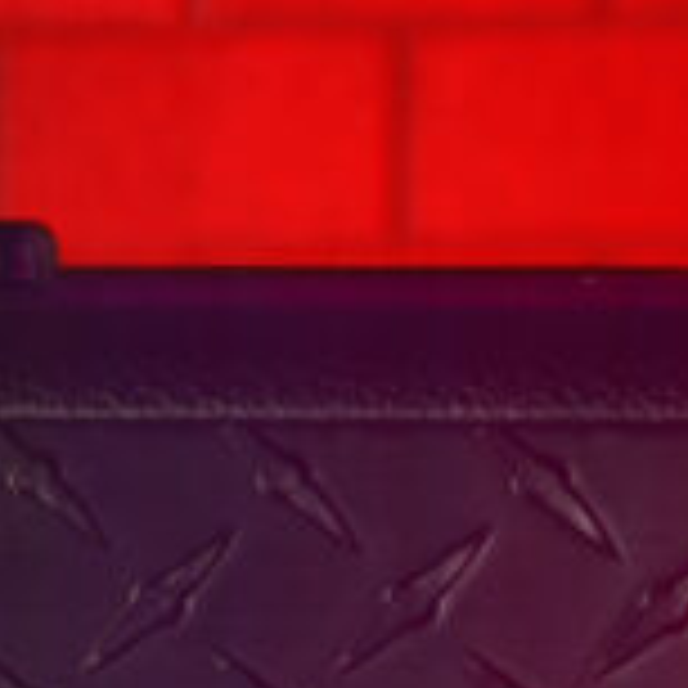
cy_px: 1023
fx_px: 8680
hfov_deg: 4.4
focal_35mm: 386
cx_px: -1228
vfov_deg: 4.5
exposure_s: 1/2
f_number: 7.1
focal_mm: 68
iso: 800
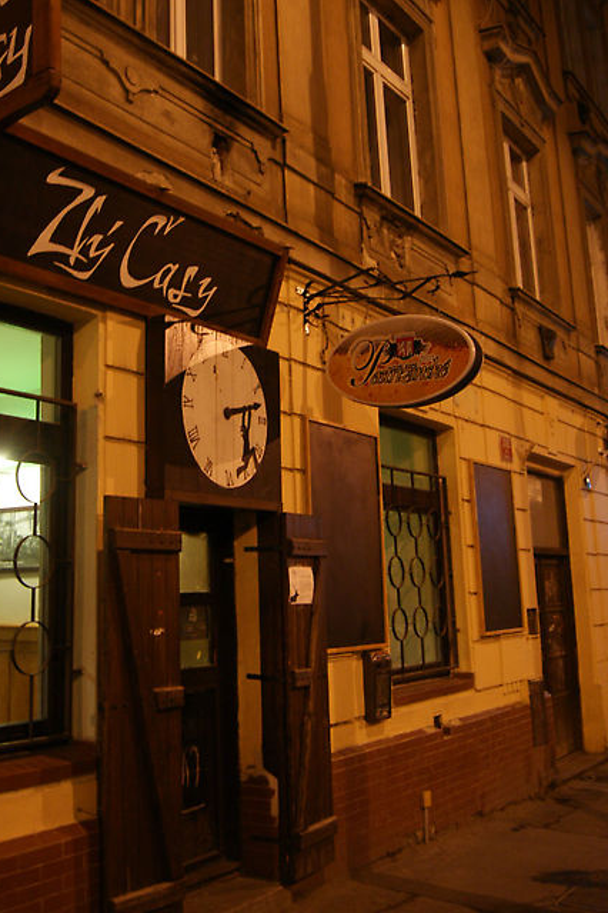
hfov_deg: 34.6
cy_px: 356
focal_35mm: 38
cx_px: 191
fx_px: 963
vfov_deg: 50.3
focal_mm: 18
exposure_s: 1/4
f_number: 3.5
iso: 400
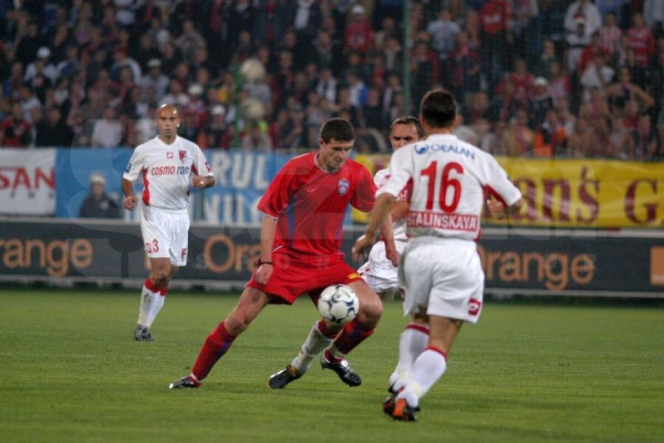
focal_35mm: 450
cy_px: 222
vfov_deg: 3.1
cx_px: 332
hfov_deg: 4.6
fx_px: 8303
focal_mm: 300
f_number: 4
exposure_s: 1/400
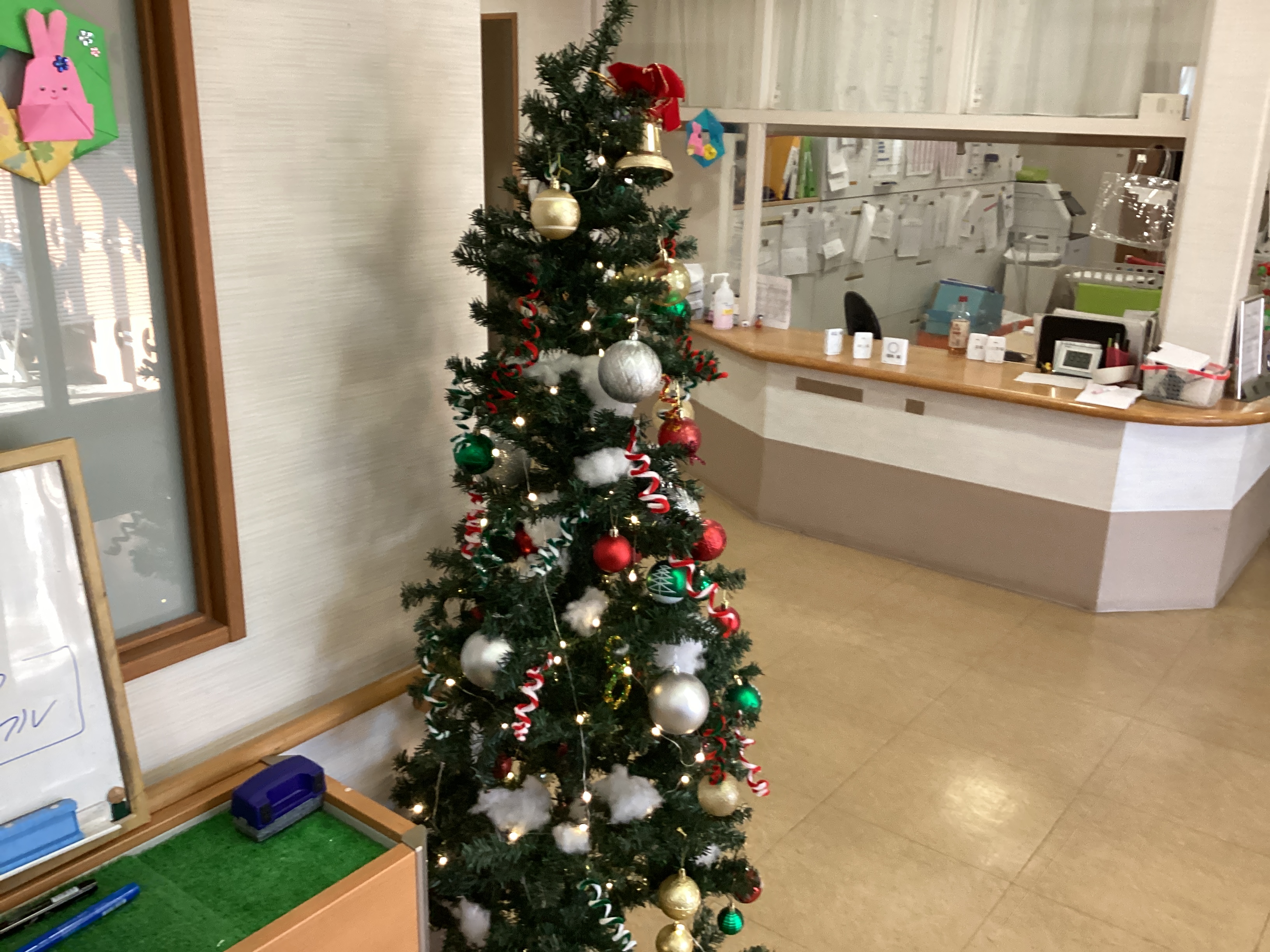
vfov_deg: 45.4
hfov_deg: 58.4
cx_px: 635
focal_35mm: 31
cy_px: 476
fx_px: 1137
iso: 160
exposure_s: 1/50
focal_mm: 3.3
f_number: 2.4
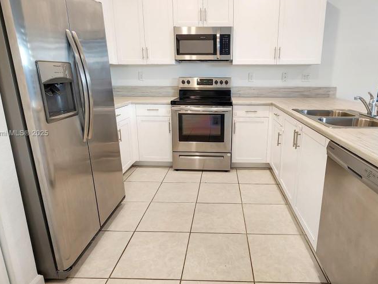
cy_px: 134
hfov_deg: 84.2
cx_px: 214
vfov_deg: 68.6
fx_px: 208
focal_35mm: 19
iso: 160
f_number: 2.2
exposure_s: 1/60
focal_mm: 2.2
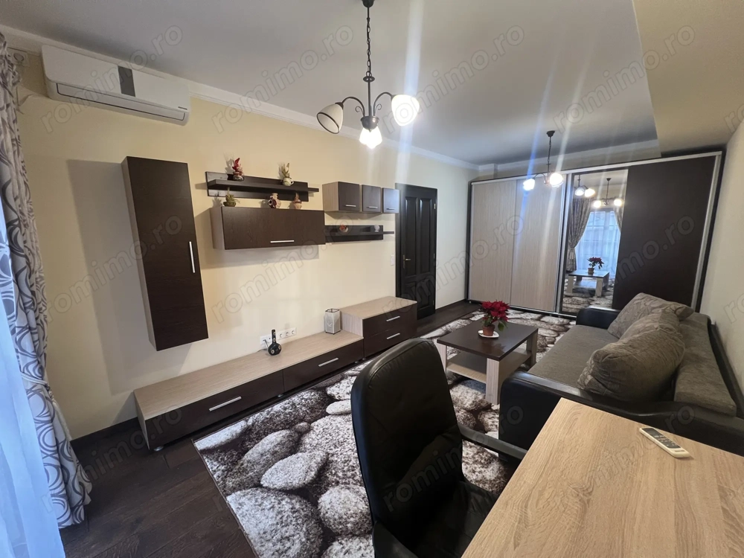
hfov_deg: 106.2
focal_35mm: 13
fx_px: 279
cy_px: 279
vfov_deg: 89.9
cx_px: 372
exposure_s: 1/50
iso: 200
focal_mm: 1.57
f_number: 1.8
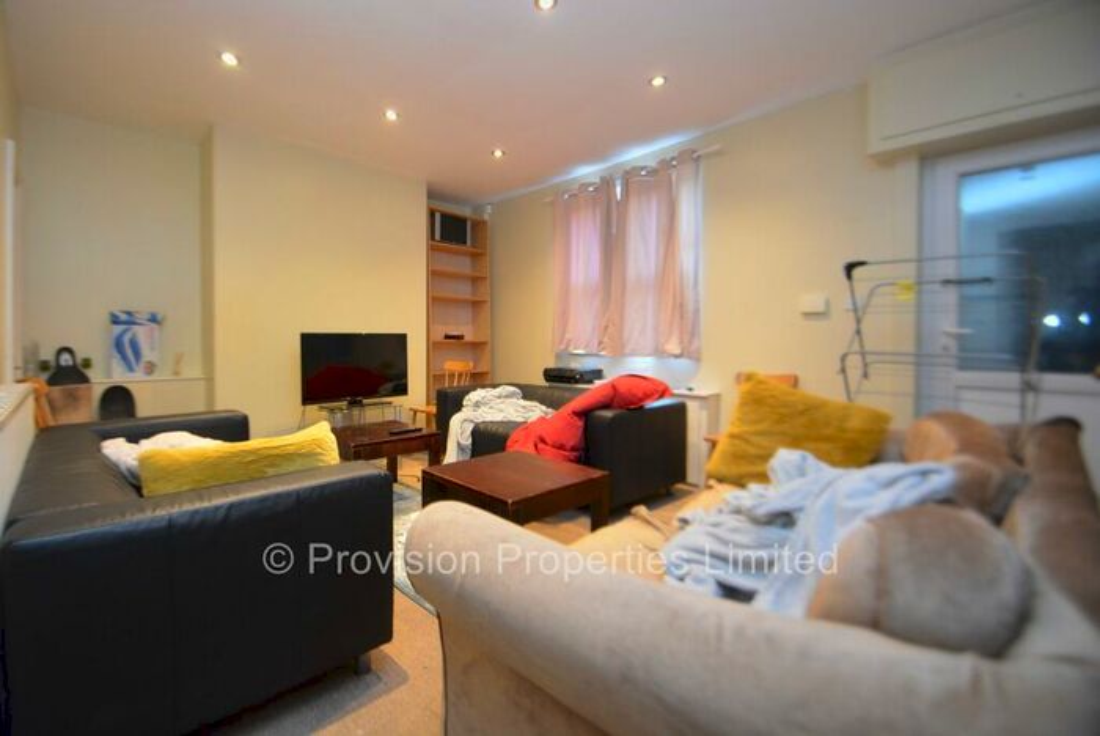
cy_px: 368
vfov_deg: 77.4
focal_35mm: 15
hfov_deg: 100.3
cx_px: 550
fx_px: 459
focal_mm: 10
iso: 1400
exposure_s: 1/30
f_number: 3.5
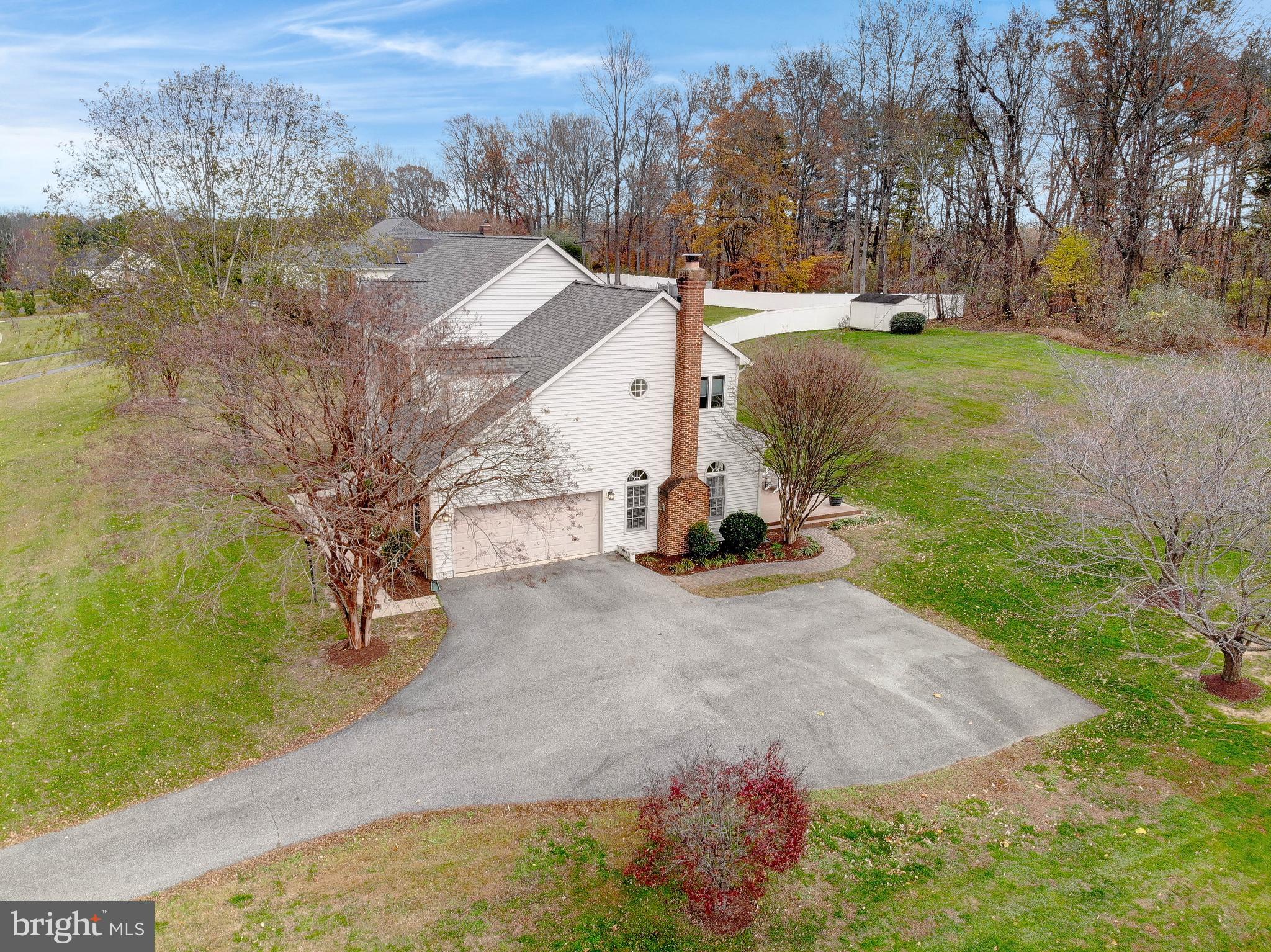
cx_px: 636
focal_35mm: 24
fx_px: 881
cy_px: 476
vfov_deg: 56.8
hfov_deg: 71.6
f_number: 2.8
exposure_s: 1/282
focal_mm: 4.5
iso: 100
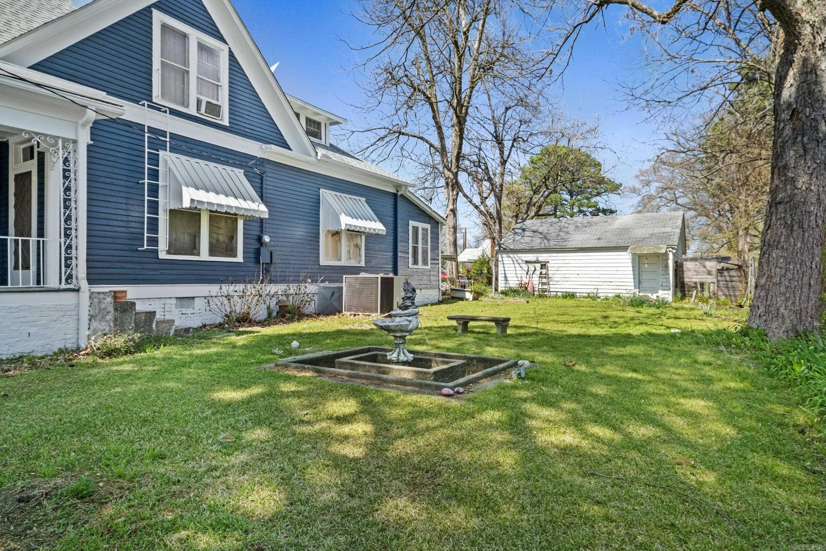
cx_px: 413
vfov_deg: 59.5
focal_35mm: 21
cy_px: 276
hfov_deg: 81.2
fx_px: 482
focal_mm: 13.8
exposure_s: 1/60
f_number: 8
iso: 400
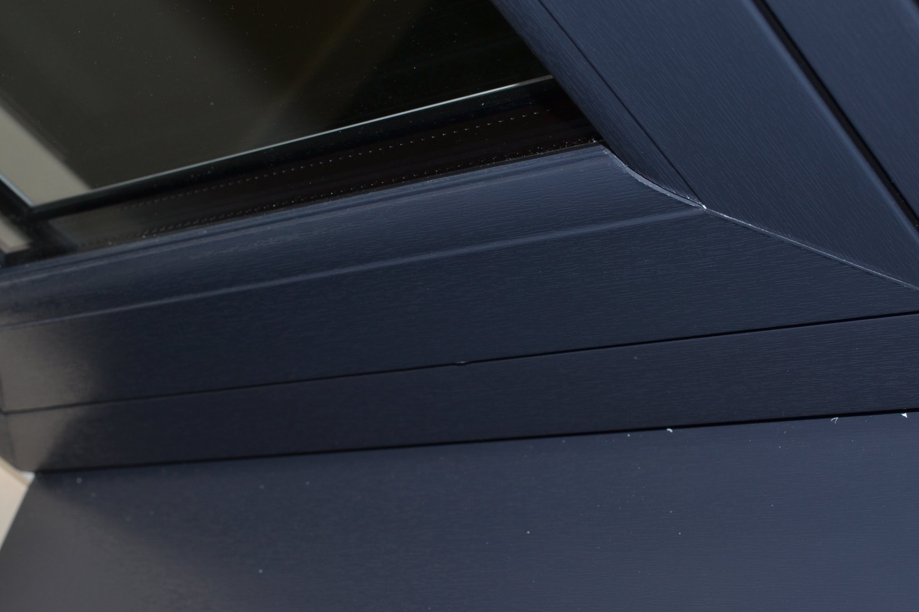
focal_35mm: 71
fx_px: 1812
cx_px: 445
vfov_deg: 19.2
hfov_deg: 28.5
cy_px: 257
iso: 100
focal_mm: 34
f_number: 8
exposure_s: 1/60
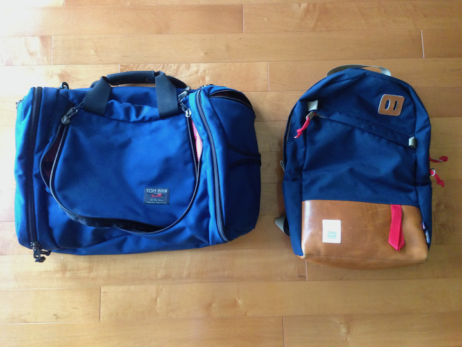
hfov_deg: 55.4
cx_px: 231
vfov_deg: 42.9
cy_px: 174
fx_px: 440
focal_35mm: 33
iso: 320
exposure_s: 1/20
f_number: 2.4
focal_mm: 4.12
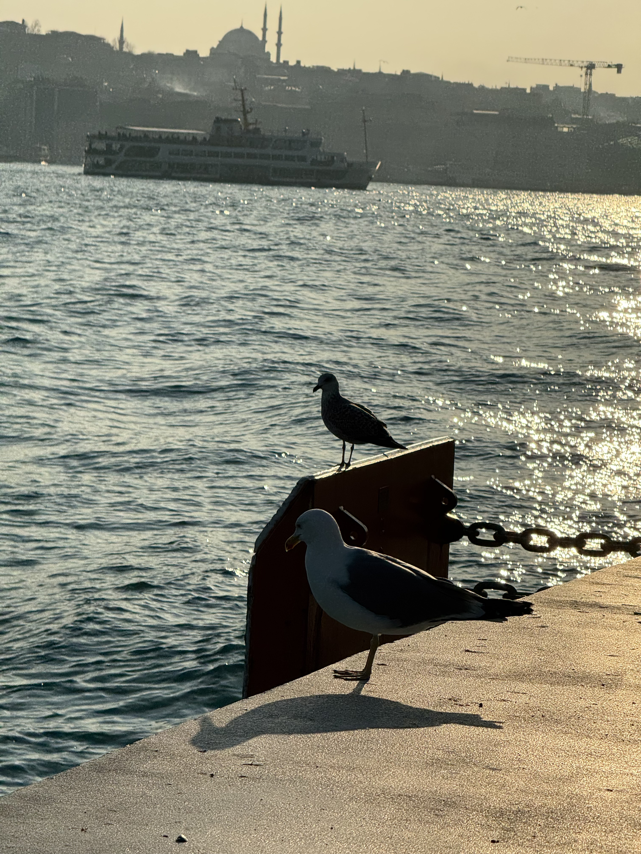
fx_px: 2963
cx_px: 320
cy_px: 427
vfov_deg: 16.4
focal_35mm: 120
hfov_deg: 12.3
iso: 40
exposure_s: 1/6289
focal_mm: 15.66
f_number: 2.8
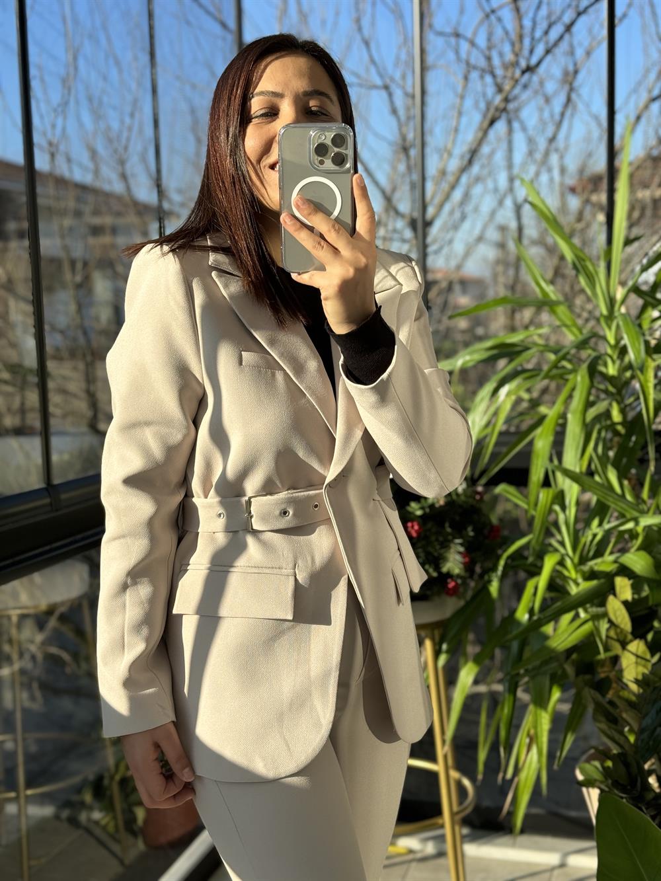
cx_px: 330
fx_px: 1222
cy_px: 440
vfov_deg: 39.7
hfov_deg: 30.3
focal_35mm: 48
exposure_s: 1/812
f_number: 1.78
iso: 64
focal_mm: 6.86
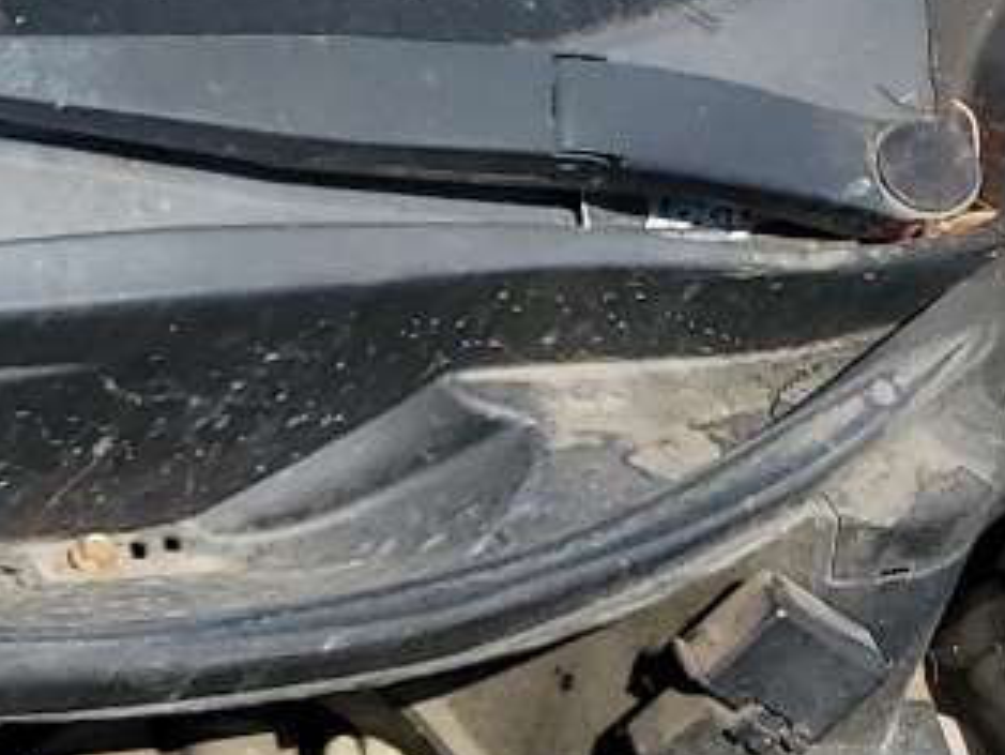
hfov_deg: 12.6
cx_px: -1140
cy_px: 1648
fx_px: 3863
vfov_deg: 10.1
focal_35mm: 133
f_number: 1.5
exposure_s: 1/3333
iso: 50
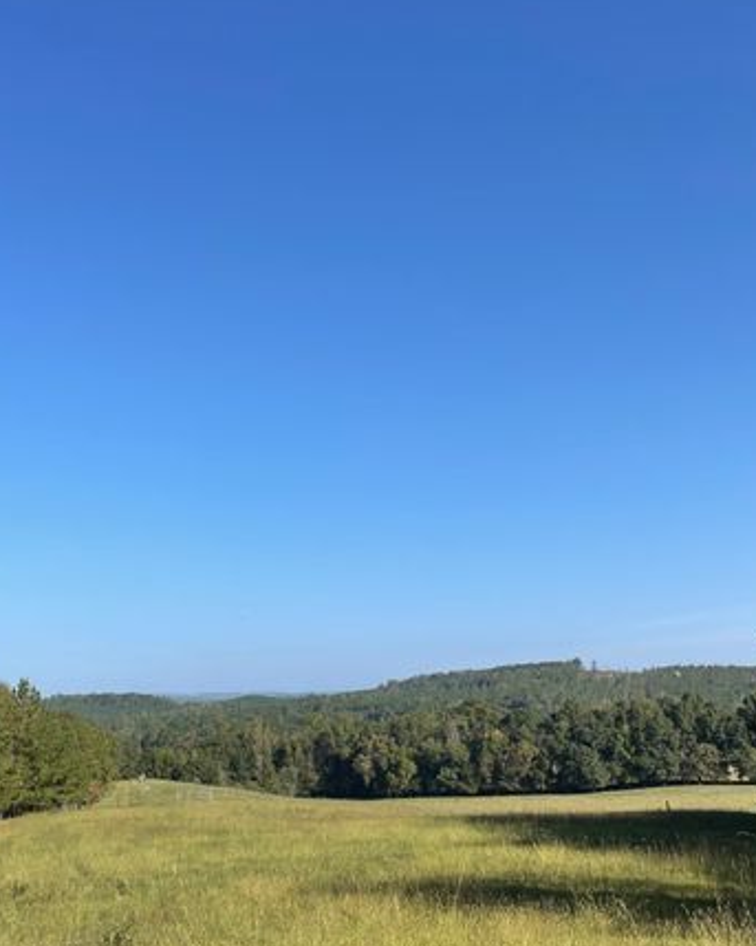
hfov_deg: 43.3
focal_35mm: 34
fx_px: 951
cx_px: 380
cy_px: 569
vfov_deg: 52.5
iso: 32
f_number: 1.6
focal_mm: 4.2
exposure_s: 1/3125
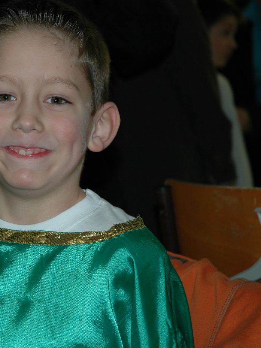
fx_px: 1407
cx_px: 13
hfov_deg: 10.5
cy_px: 164
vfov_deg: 14.1
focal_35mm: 140
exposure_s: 1/60
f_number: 4.5
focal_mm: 60
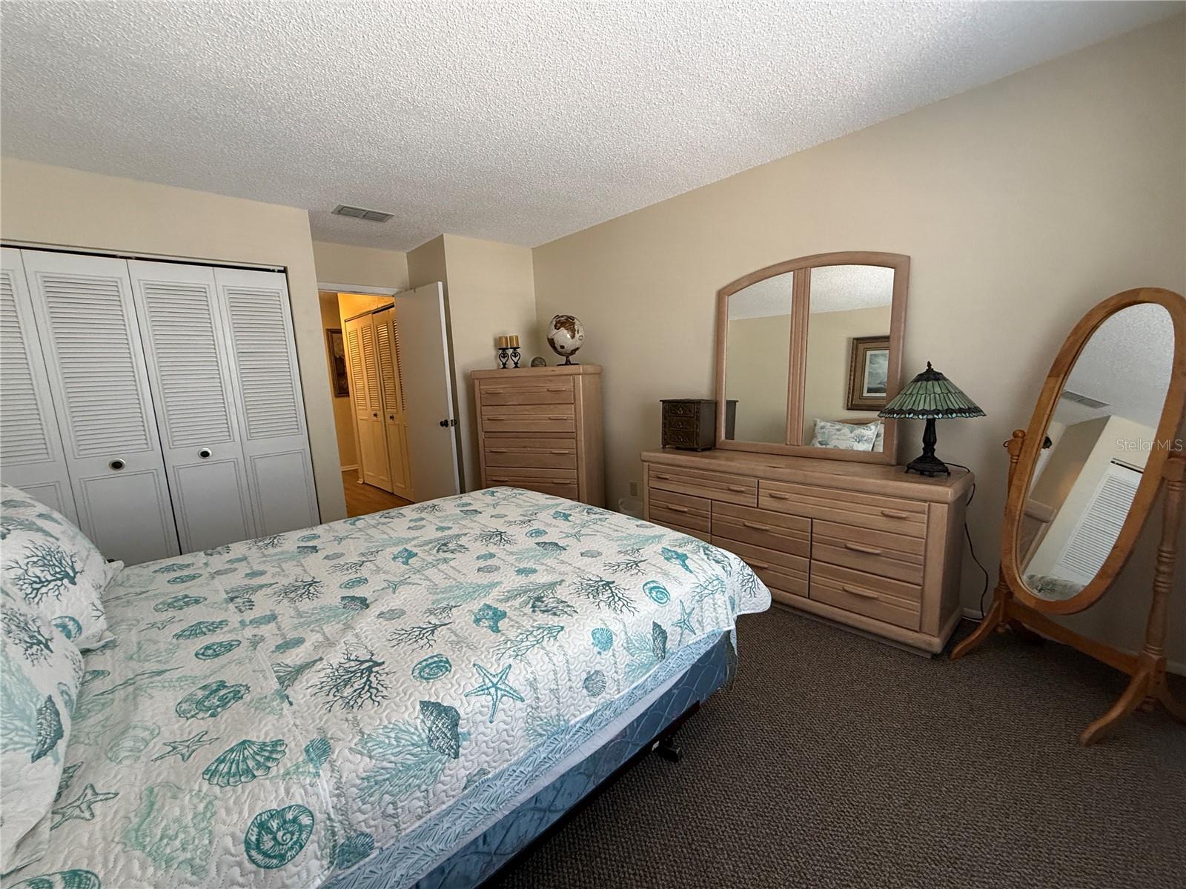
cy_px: 444
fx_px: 480
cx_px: 593
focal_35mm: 14
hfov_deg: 102.1
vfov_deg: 85.7
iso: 320
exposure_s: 1/99
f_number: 2.2
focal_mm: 2.22
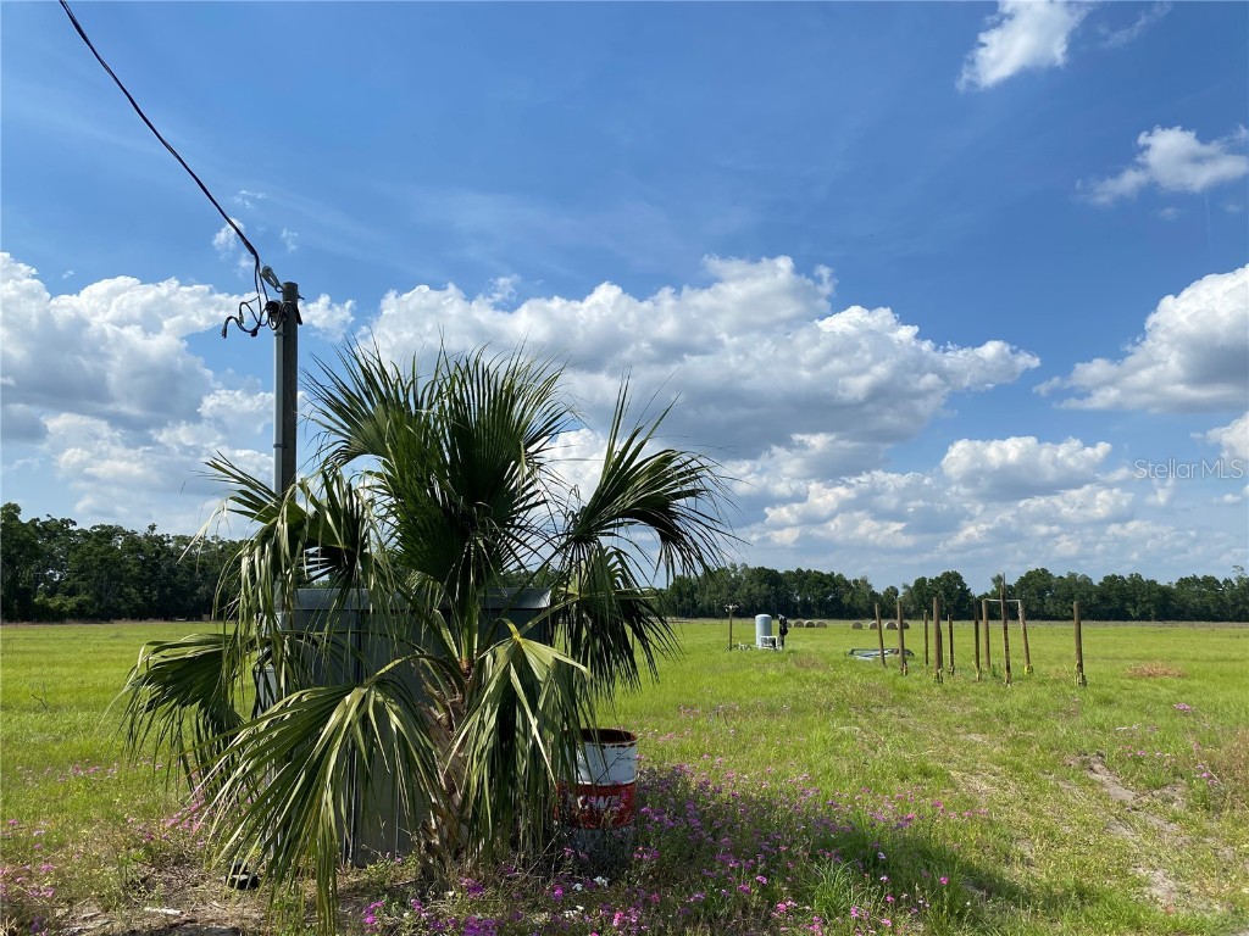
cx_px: 624
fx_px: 938
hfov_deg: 67.3
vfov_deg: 53.1
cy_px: 468
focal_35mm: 26
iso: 32
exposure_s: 1/4608
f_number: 1.8
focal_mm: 4.25
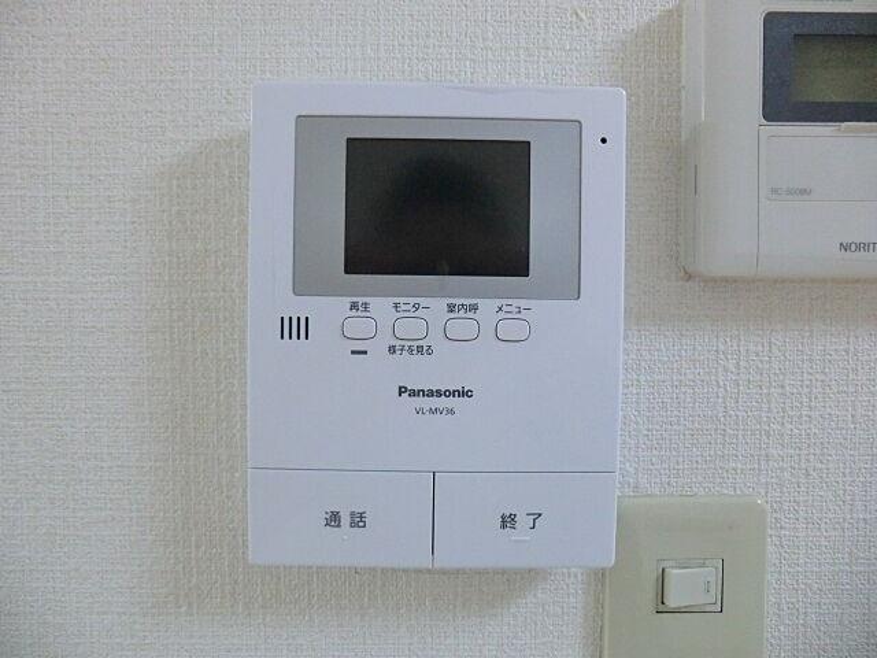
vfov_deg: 56.8
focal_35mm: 24
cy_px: 329
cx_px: 438
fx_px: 608
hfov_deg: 71.6
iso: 400
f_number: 3.2
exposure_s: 1/60
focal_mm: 4.3
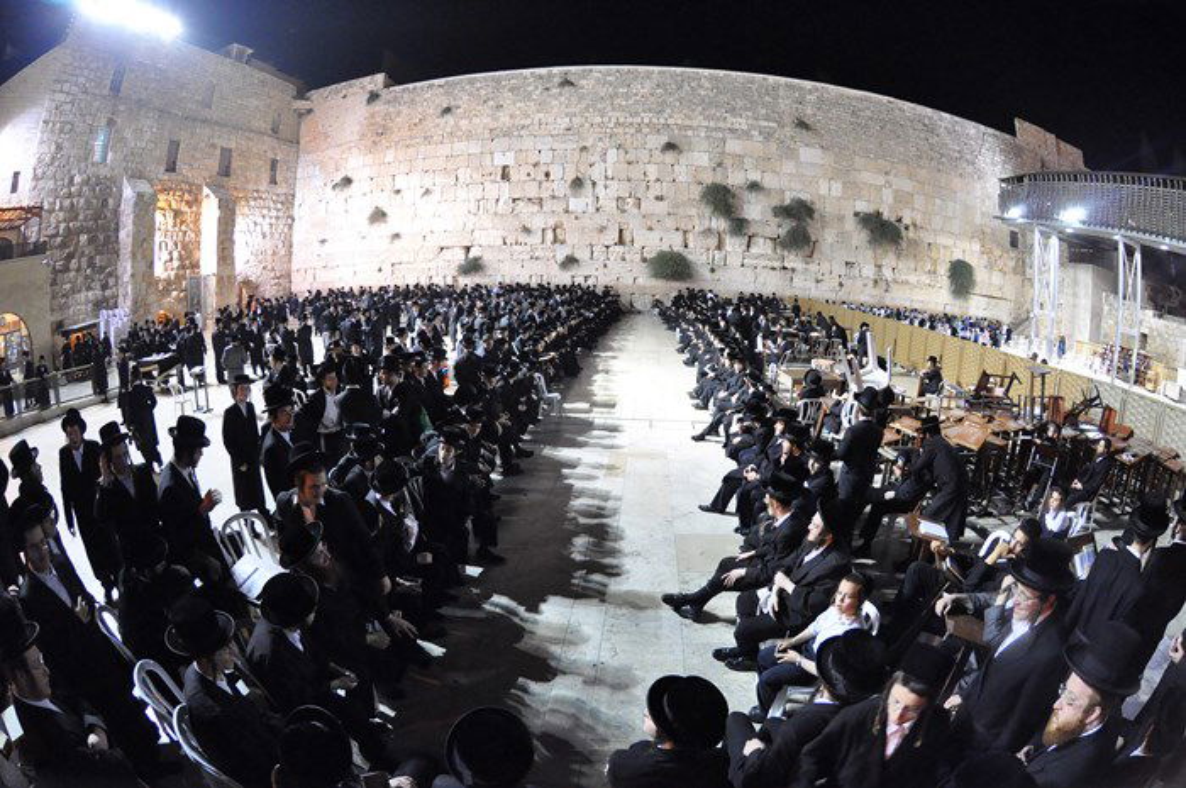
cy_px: 394
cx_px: 593
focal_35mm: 16
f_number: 4.5
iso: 3200
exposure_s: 1/60
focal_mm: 10.5
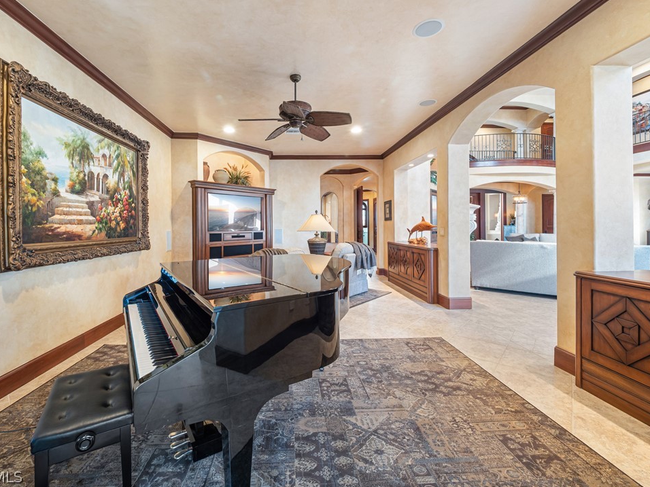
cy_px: 228
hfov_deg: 98.1
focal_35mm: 15
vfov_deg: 81.6
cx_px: 307
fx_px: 282
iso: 200
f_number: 7.1
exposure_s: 1/2
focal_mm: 7
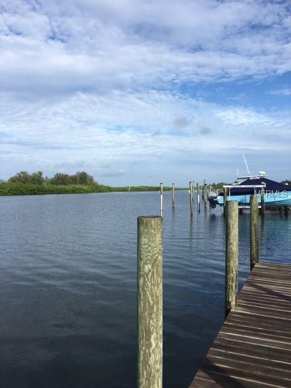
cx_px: 146
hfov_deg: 48.2
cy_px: 194
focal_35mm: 29
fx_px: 325
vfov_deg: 61.7
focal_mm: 4.15
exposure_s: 1/1425
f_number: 2.2
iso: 25
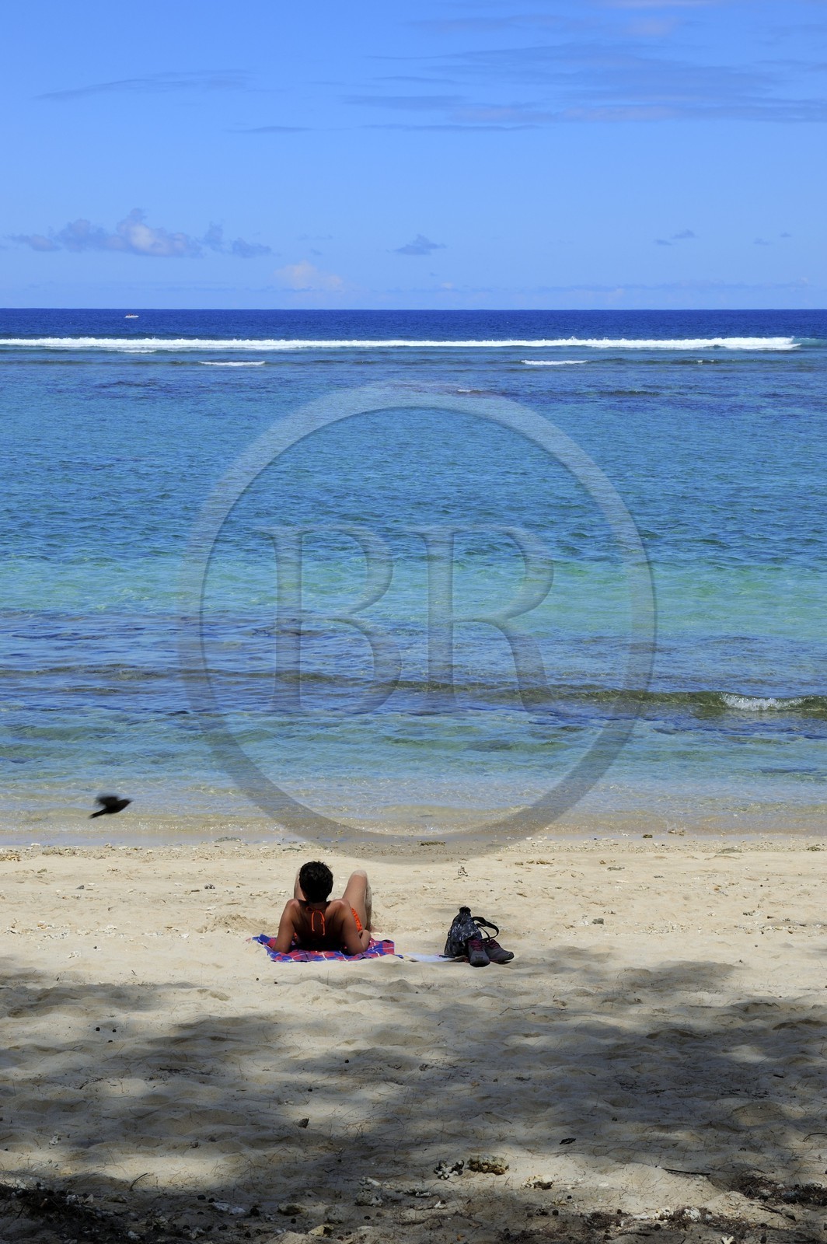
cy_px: 622
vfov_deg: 28.9
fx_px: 2416
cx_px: 414
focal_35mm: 70
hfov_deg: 19.4
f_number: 18
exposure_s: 1/200
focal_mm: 70
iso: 200
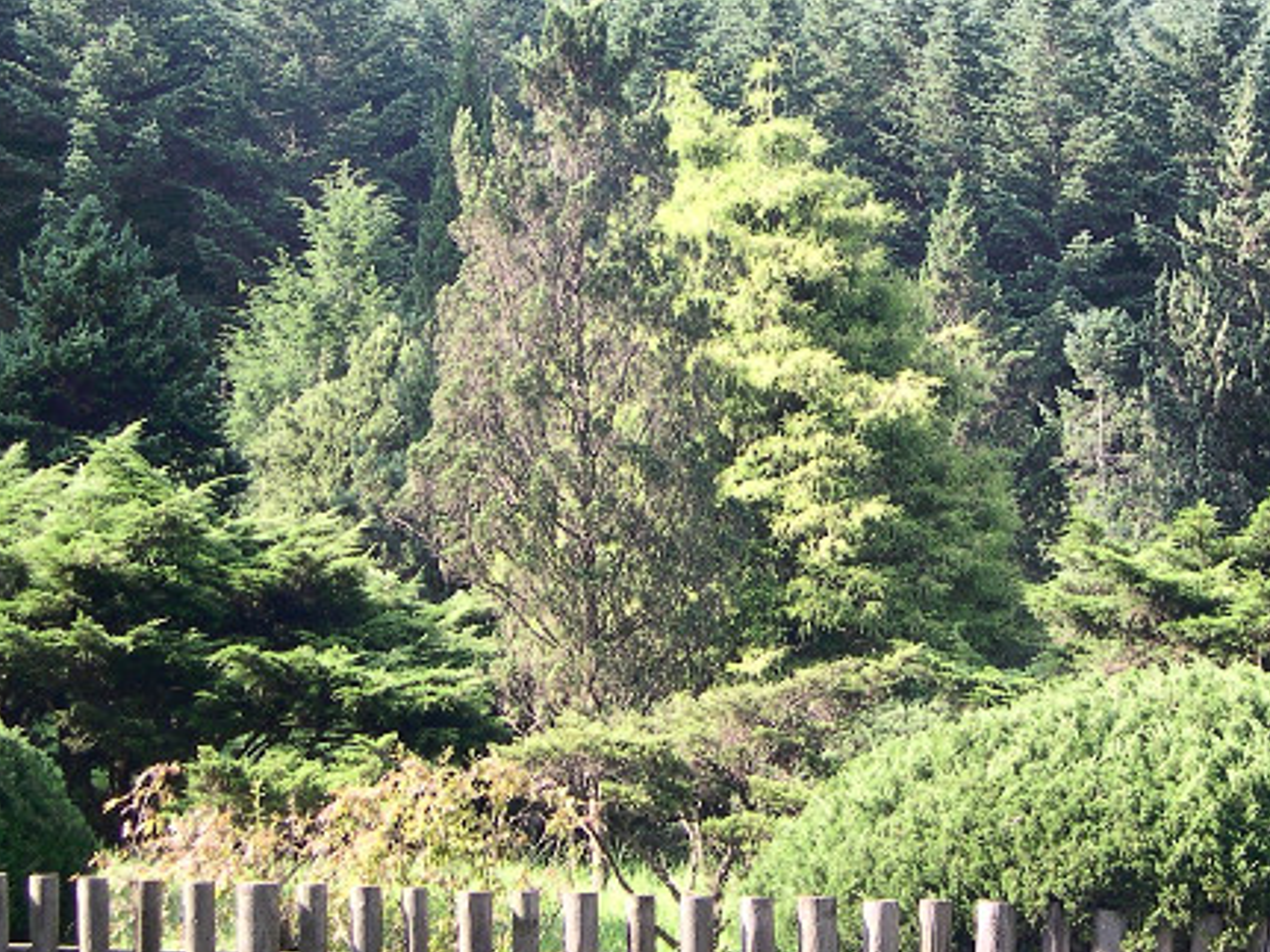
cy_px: 277
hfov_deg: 25.6
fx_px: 2751
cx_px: 969
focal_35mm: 75
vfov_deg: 19.5
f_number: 2.8
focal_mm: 8
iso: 100
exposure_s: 1/205
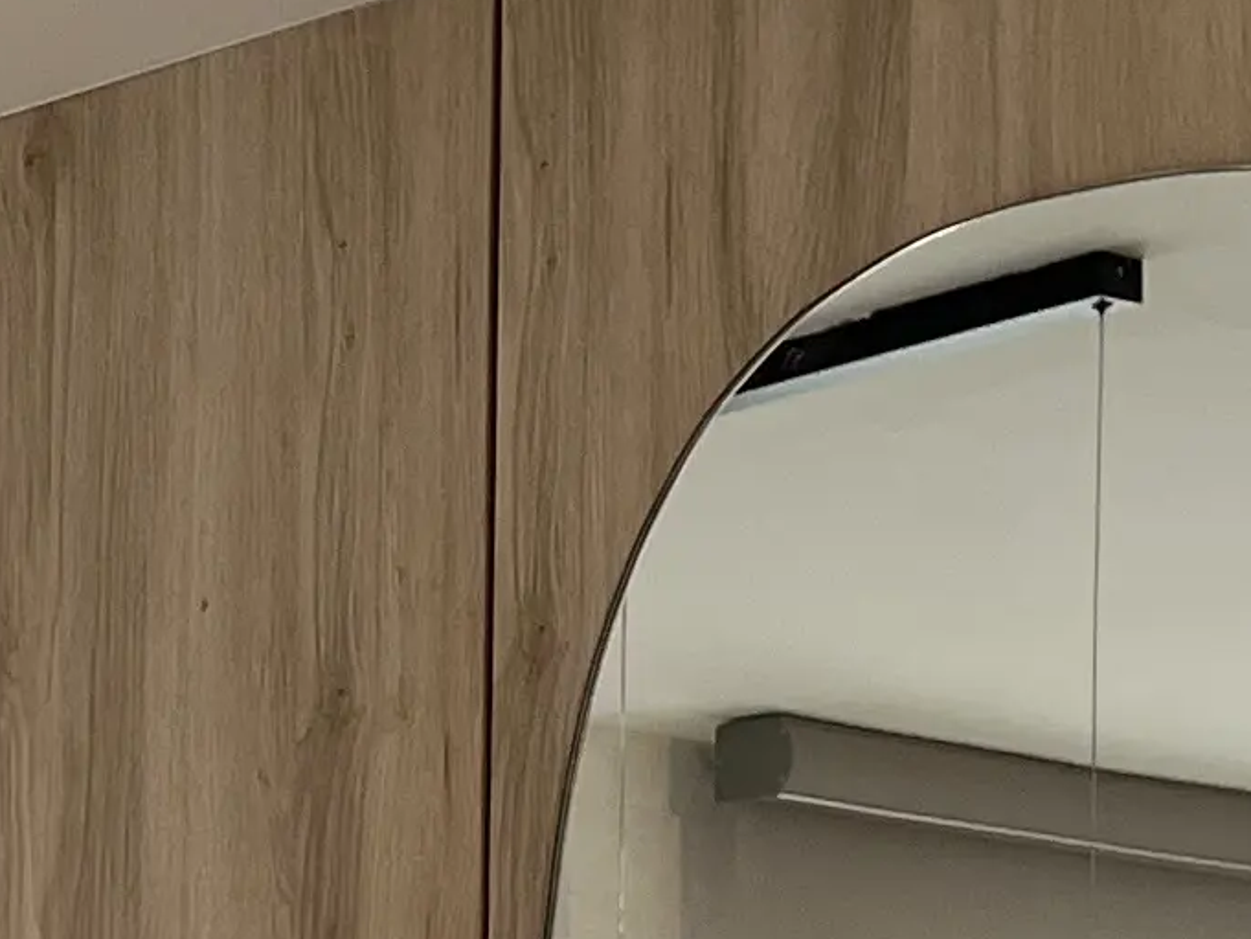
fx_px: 5566
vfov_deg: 9.0
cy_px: 1972
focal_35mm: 154
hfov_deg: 11.6
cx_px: -1200
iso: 80
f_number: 1.6
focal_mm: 5.1
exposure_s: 1/122
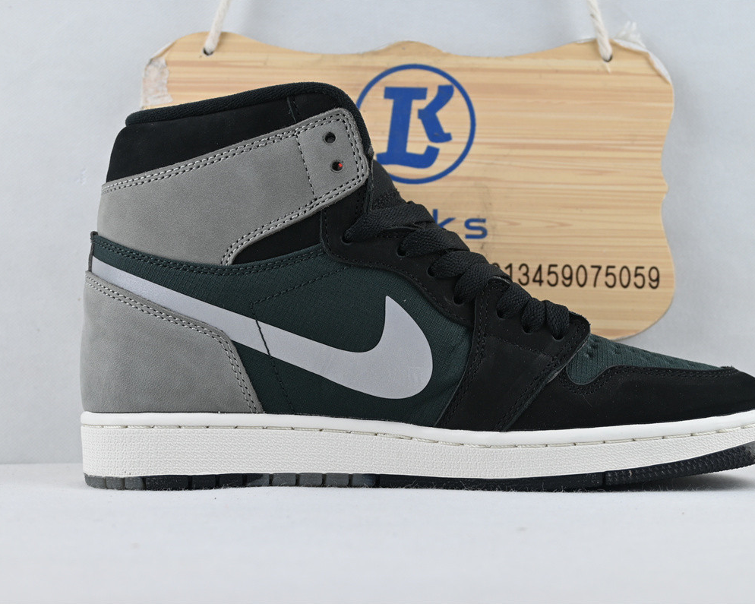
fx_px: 1139
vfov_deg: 29.7
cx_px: 423
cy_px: 302
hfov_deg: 36.6
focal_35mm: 51
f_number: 4.8
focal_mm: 30
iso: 100
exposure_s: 1/60
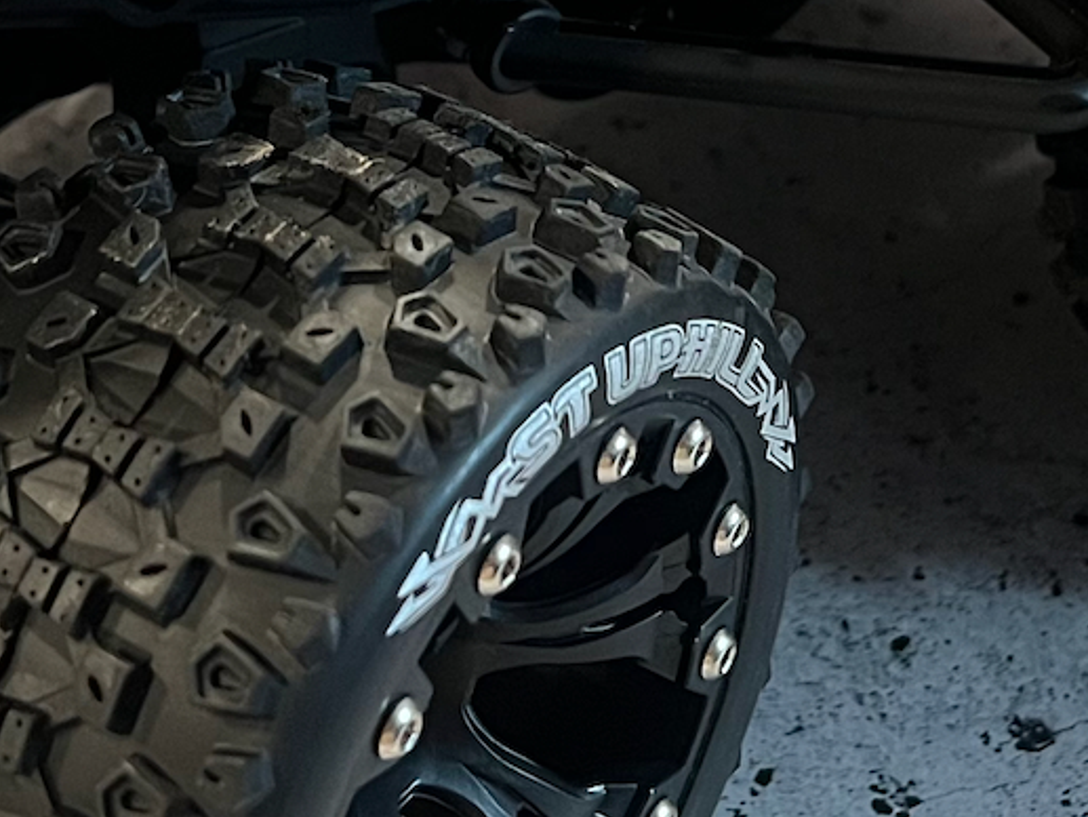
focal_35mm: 103
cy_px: -158
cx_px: 526
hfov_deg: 19.1
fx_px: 3238
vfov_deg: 14.0
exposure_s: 1/33
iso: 400
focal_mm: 5.7
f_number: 1.5
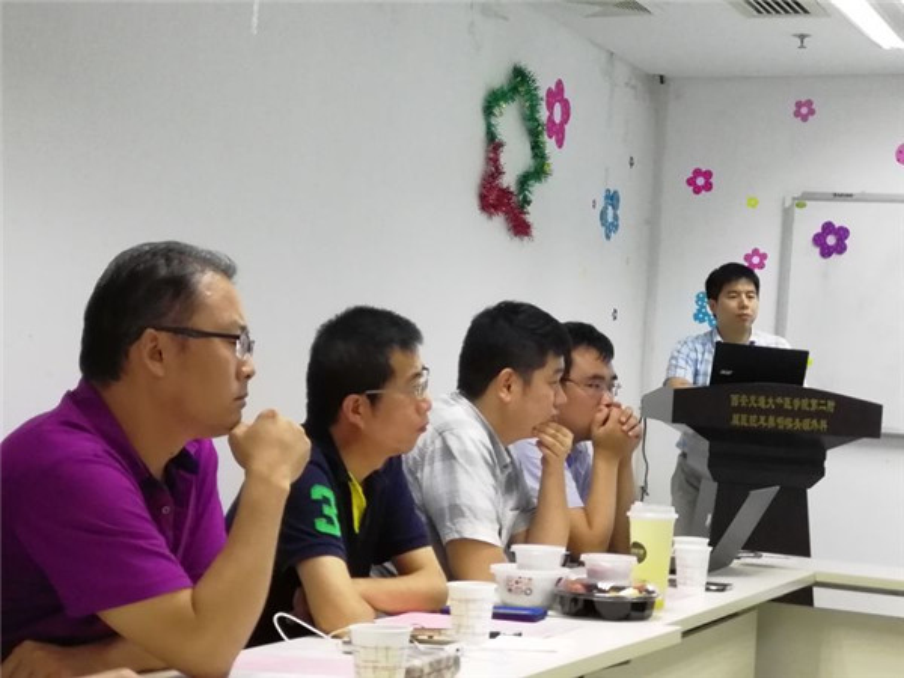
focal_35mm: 65
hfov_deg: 29.8
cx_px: 452
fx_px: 1697
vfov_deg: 22.6
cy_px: 339
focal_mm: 5.55
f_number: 2.4
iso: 200
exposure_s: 1/33.3
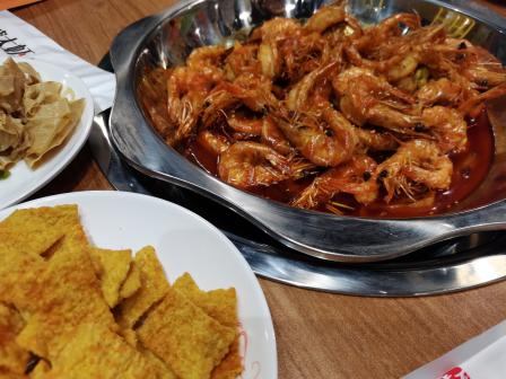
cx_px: 253
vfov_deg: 53.1
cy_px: 190
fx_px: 380
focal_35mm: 26
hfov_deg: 67.3
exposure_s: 1/100
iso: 320
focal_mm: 5.58
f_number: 1.8
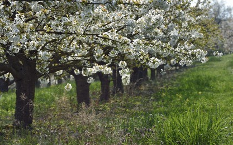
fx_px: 946
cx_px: 116
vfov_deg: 8.8
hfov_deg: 14.0
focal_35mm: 149
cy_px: 72
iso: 200
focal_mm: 145
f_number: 11
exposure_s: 1/200
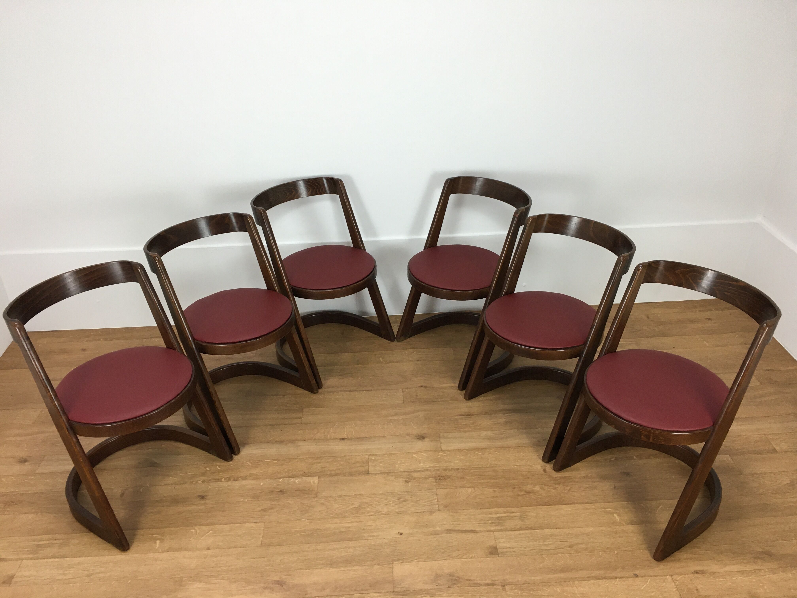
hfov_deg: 61.7
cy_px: 299
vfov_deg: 48.2
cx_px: 398
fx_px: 668
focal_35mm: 29
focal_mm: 4.15
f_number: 2.2
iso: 50
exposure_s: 1/33
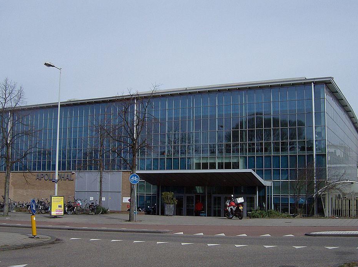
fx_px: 433
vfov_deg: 34.2
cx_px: 184
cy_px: 138
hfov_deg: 44.9
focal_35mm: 42
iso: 100
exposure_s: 1/997
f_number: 4.8
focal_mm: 6.4
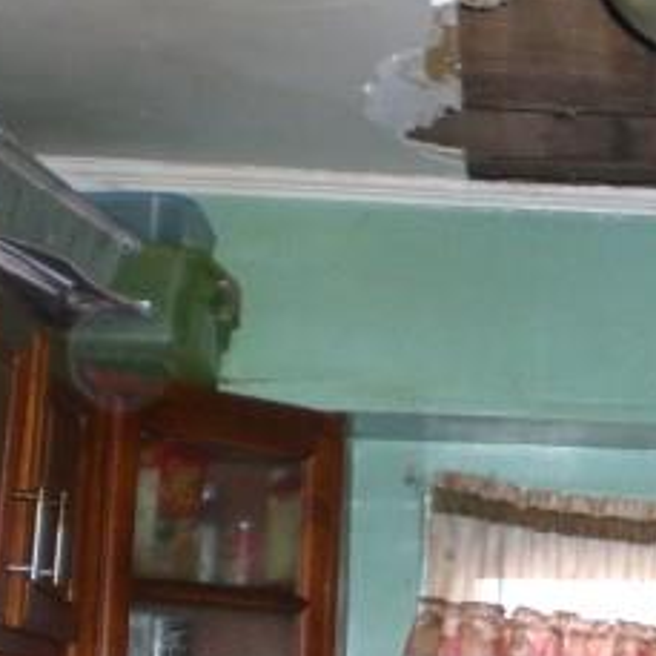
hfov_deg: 17.5
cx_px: 828
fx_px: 2015
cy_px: 533
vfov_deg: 18.3
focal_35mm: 94
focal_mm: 6.3
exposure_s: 1/60
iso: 200
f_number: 3.1
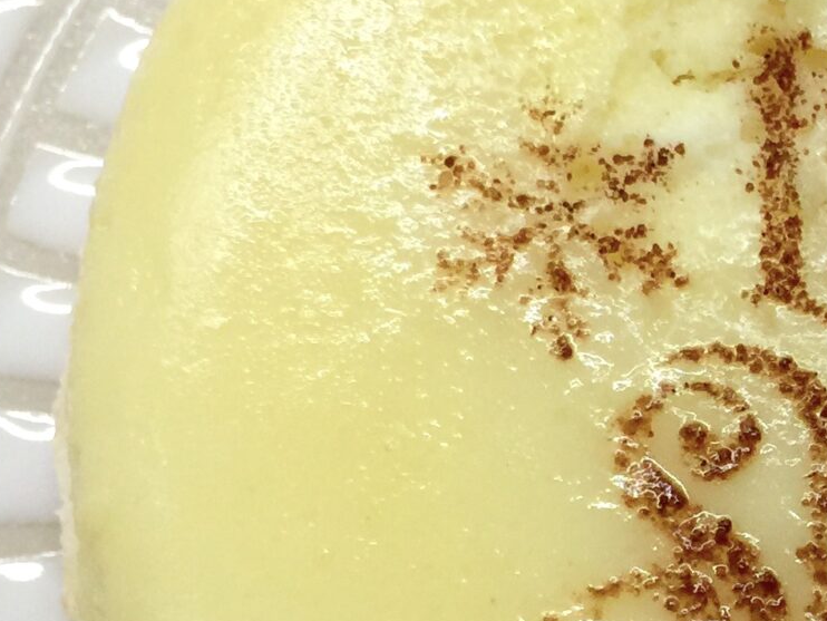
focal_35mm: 100
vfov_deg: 14.7
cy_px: 468
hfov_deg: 18.6
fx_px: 2390
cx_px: 1000
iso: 40
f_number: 2.2
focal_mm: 4.15
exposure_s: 1/30
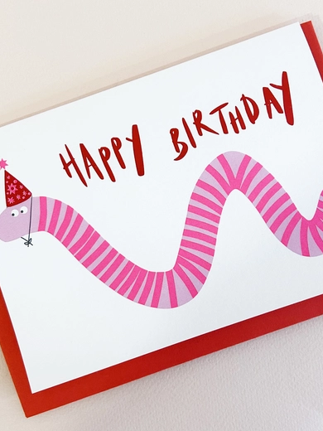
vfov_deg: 42.9
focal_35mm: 44
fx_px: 547
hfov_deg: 32.8
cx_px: 181
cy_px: 211
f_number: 1.5
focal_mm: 5.7
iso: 160
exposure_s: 1/50
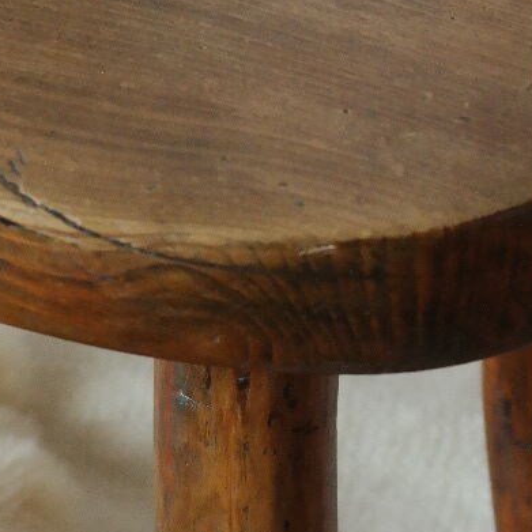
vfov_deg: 8.8
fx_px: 3460
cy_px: 356
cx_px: 152
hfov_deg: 8.8
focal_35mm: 199
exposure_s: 1/30
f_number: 5.6
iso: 1600
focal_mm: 35
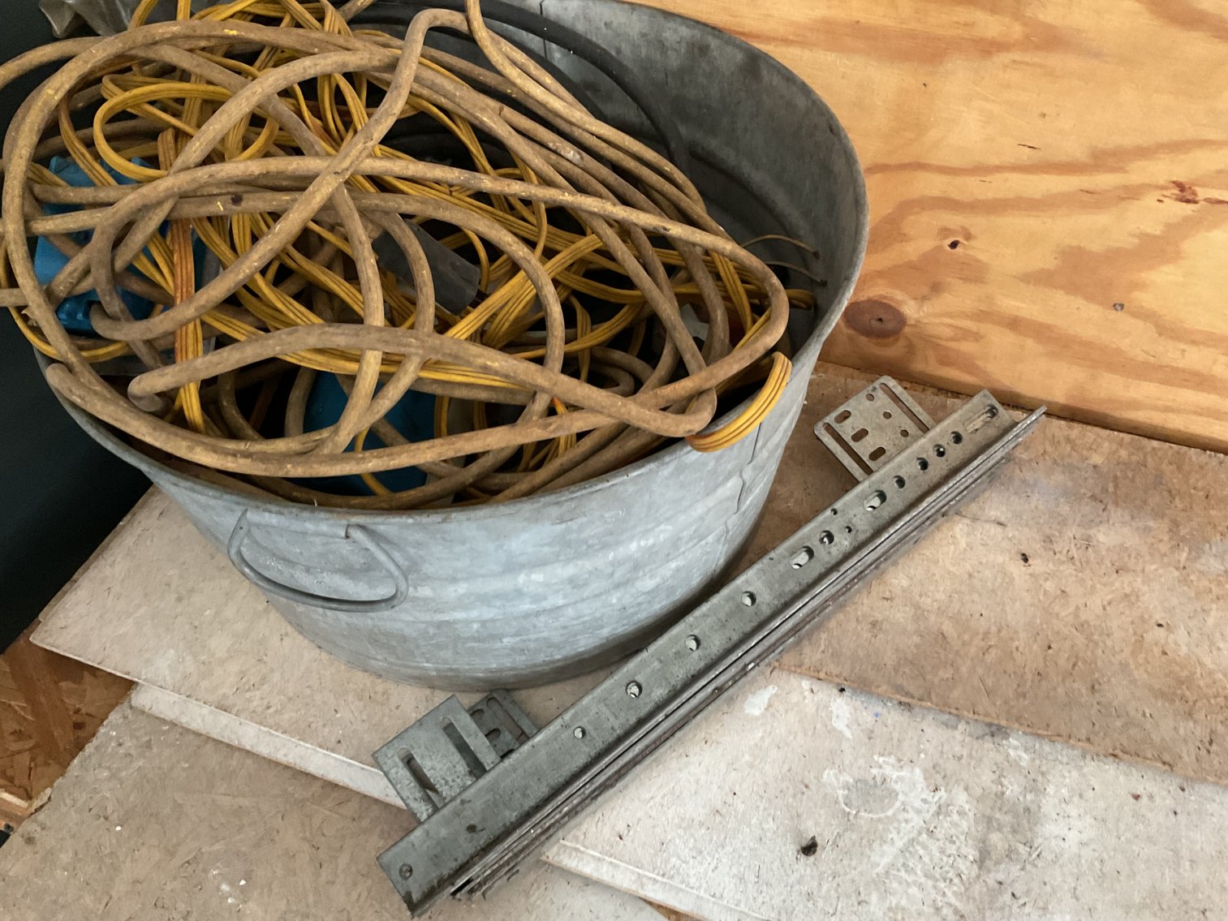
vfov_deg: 48.2
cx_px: 614
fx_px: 1029
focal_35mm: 29
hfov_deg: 61.7
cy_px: 460
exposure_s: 1/30
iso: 250
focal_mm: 3
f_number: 1.8
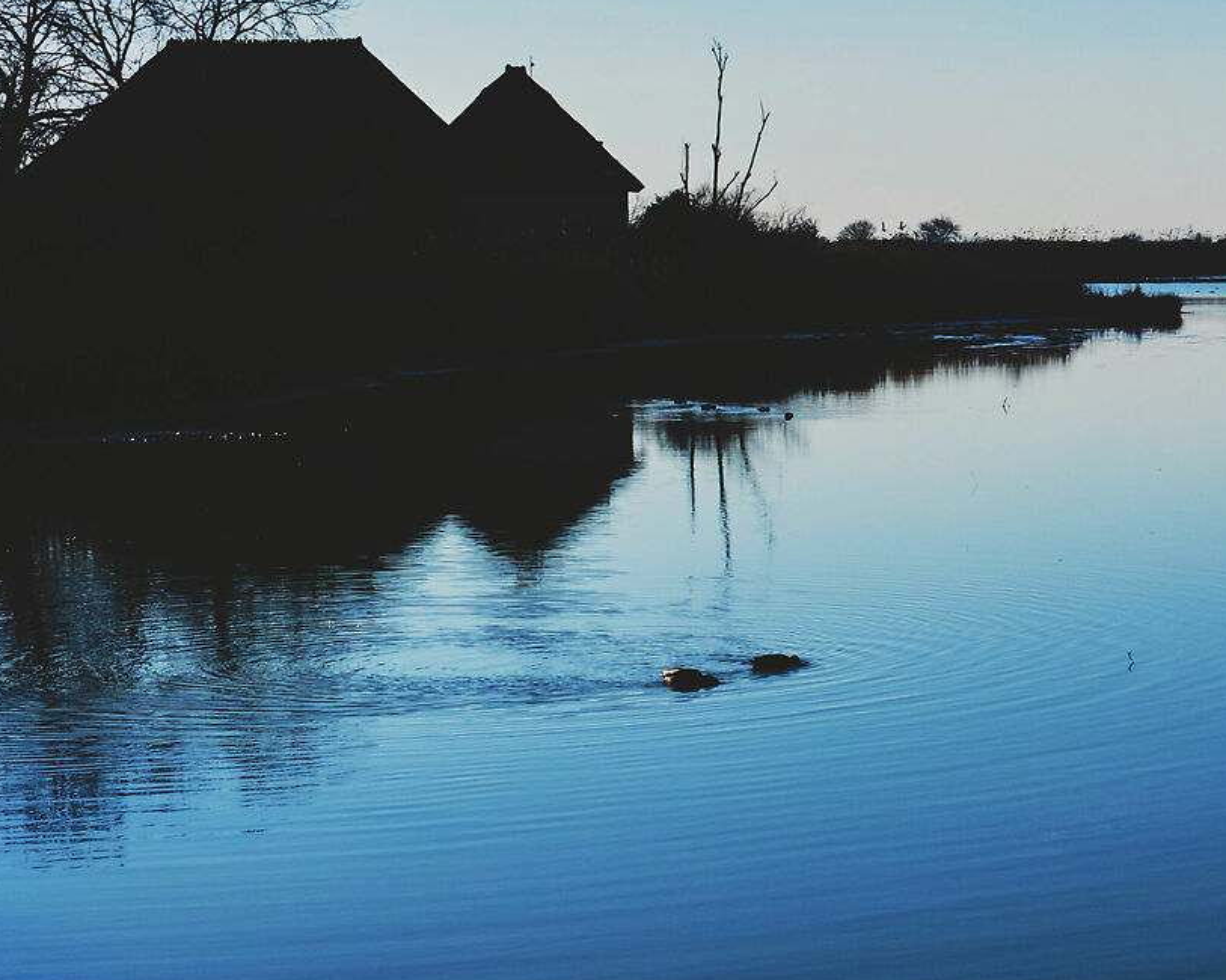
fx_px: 3519
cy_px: 347
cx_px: 1535
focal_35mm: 97
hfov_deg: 18.5
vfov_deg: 15.8
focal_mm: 23
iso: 200
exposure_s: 1/180
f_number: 5.6
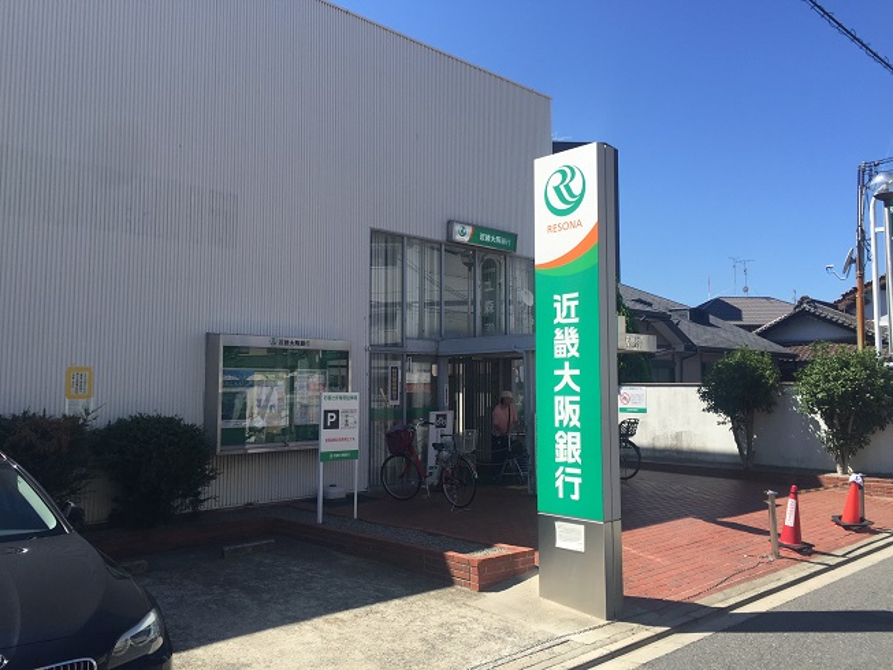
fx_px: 748
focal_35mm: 29
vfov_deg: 48.2
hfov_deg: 61.7
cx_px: 446
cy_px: 335
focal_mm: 4.15
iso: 32
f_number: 2.2
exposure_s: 1/1582
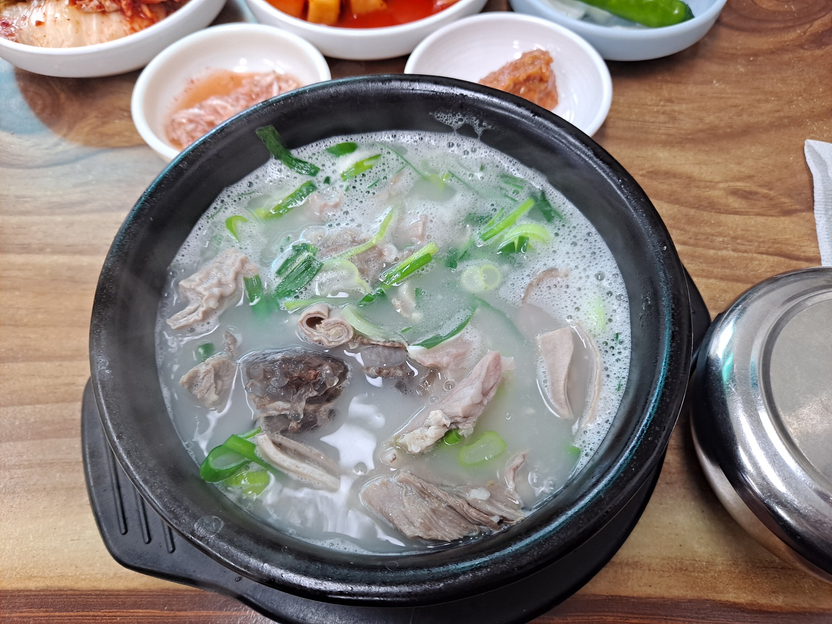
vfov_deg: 54.9
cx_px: 416
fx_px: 601
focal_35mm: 25
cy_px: 312
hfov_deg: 69.4
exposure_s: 1/60.2
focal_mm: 4.6
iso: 100
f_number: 2
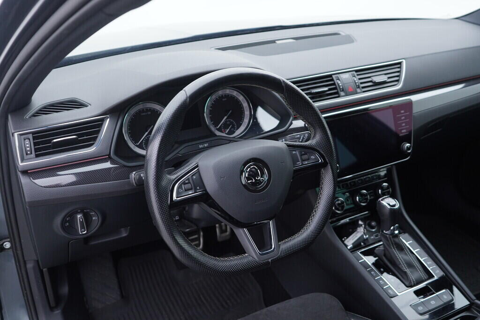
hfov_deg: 53.1
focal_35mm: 36
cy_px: 160
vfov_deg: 36.9
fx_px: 480
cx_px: 240
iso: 200
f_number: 2.8
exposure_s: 1/40
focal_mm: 24
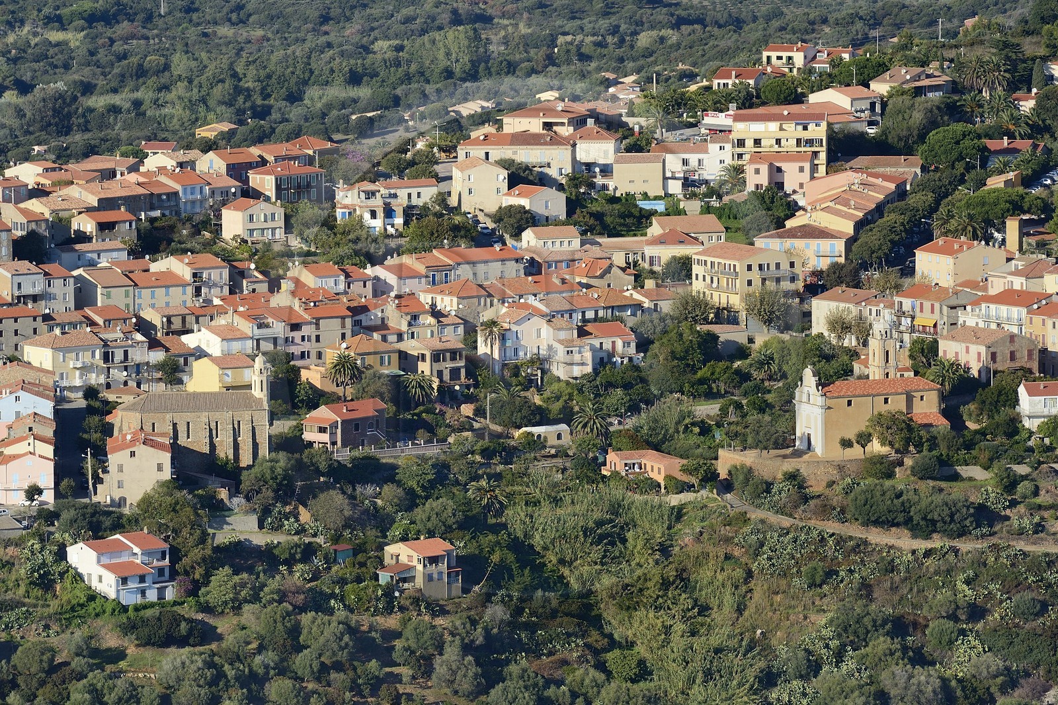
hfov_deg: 10.3
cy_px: 352
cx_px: 529
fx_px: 5876
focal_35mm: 200
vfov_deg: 6.9
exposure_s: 1/1000
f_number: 9
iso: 400
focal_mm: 200
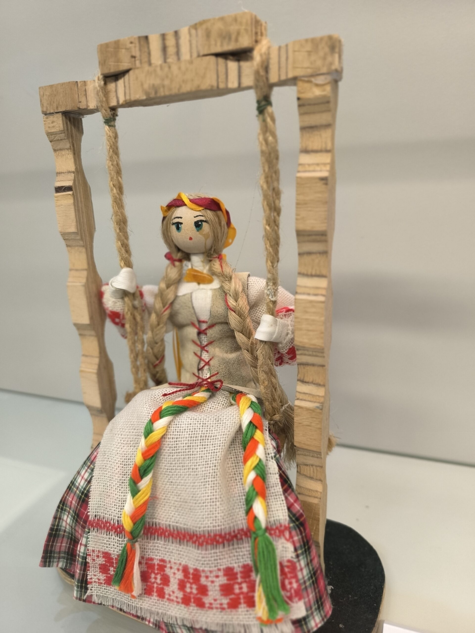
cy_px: 316
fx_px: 421
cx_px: 238
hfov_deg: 58.9
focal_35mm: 23
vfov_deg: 73.9
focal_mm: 6.14
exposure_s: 1/50
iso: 800
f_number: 1.65
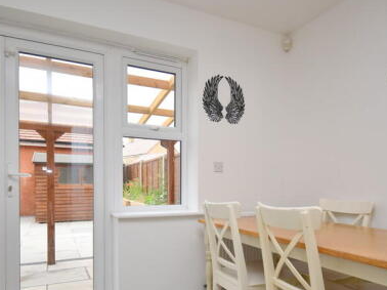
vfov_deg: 53.6
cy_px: 196
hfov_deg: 69.4
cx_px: 196
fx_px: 279
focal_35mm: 25
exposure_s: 1/200
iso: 140
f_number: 5
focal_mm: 10
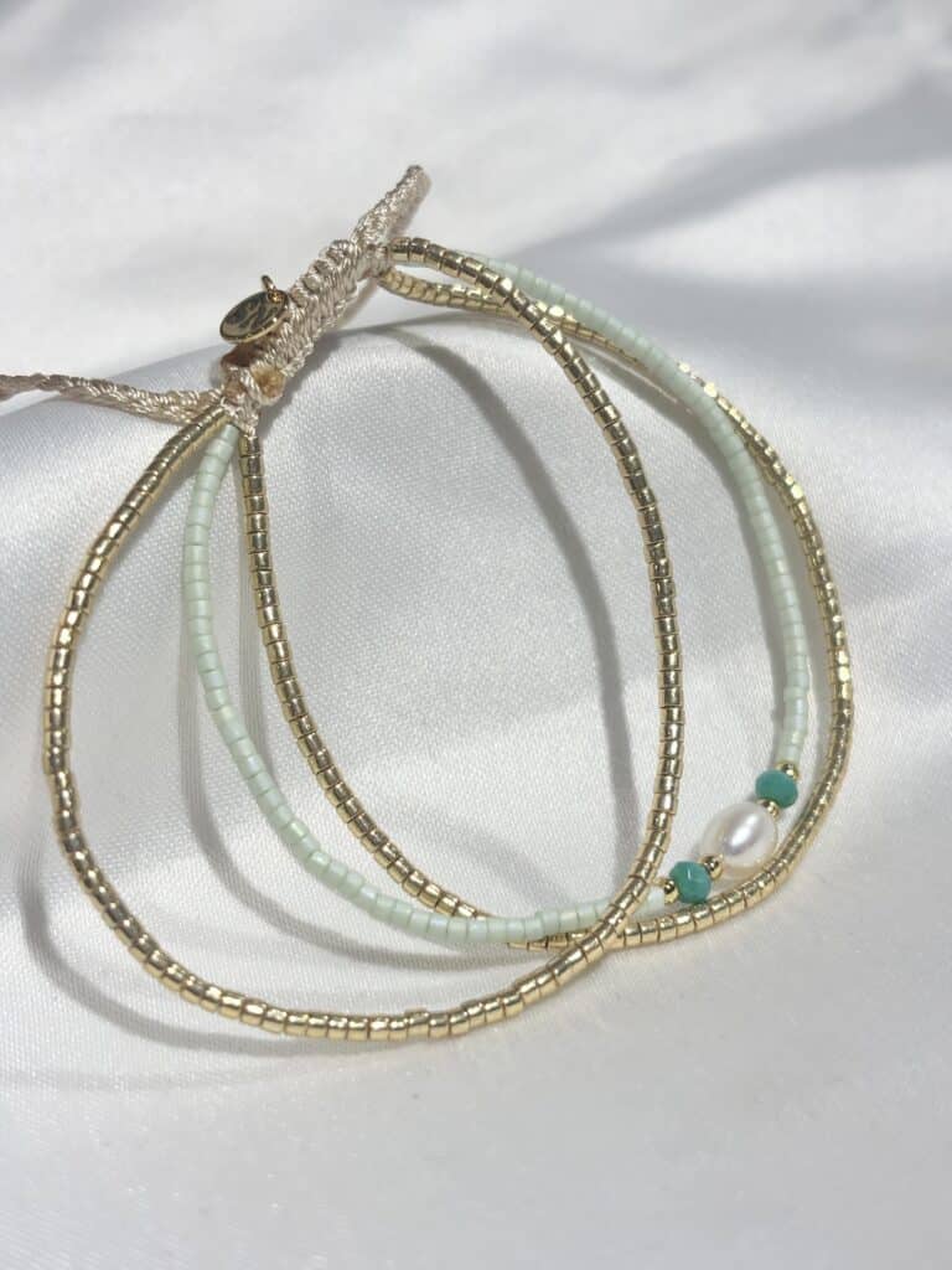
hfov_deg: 28.0
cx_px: 476
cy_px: 635
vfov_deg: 36.8
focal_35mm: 52
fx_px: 1907
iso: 32
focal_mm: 5.96
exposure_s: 1/380
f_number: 1.6
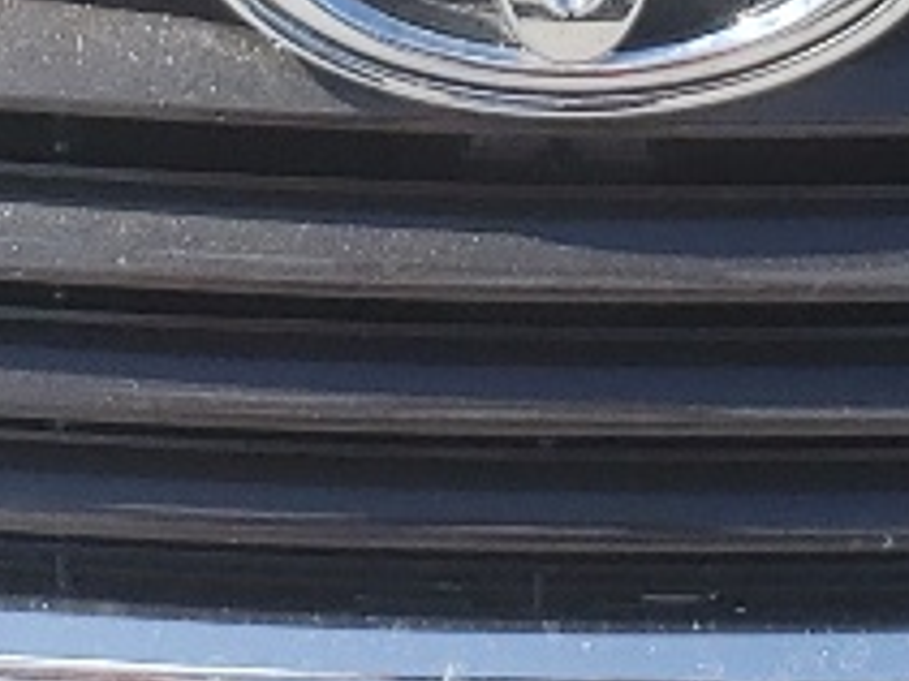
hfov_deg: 10.0
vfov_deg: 7.3
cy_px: -578
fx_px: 5170
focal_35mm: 197
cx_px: 724
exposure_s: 1/2000
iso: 50
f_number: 1.5
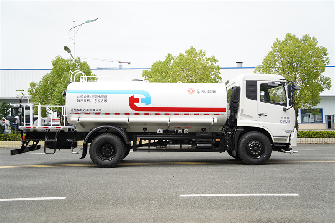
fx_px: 354
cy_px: 112
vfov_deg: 35.0
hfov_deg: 50.7
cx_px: 168
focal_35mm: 38
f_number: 3.2
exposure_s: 1/640
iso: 100
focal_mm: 38
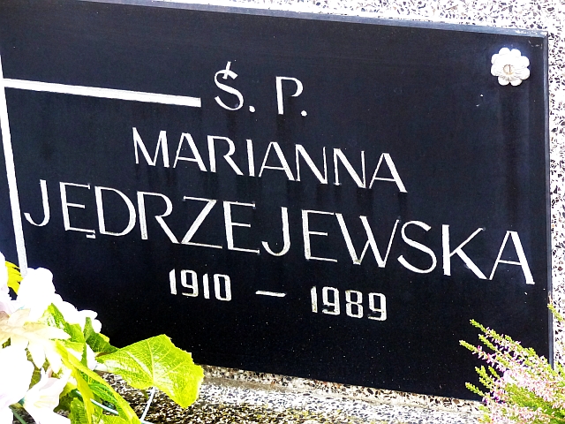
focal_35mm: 145
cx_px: 282
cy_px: 212
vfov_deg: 10.2
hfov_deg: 13.6
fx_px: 2367
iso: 800
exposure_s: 1/60
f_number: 2.8
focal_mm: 26.1
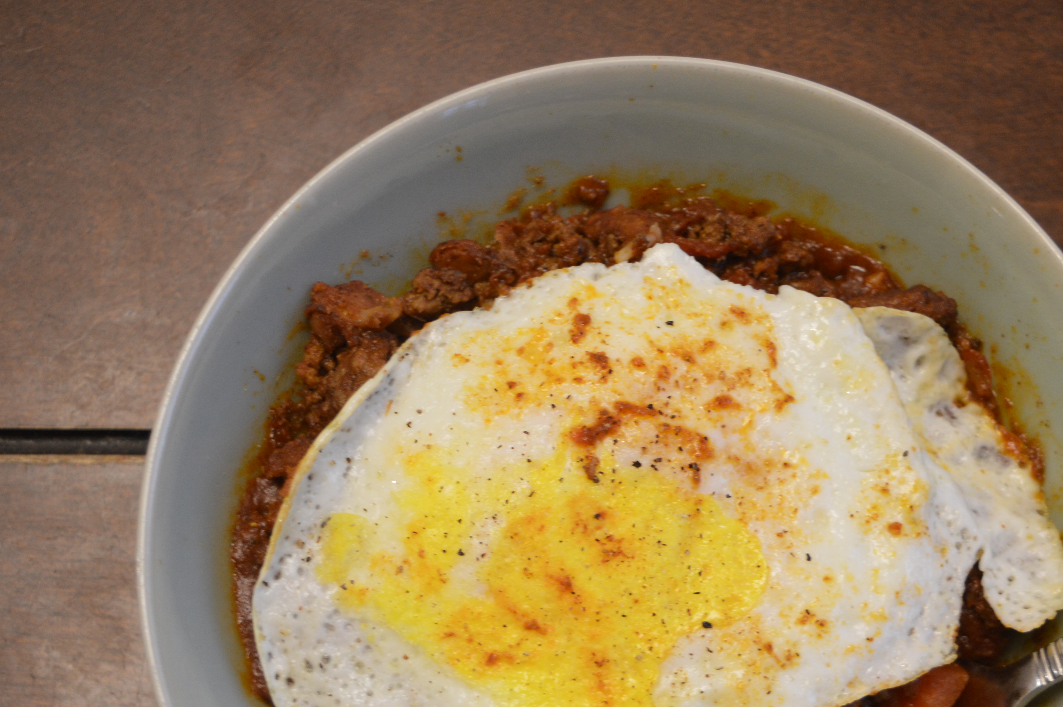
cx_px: 621
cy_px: 572
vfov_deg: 21.6
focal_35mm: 62
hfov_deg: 32.4
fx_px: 1824
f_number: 4
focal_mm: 25
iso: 640
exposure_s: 1/15
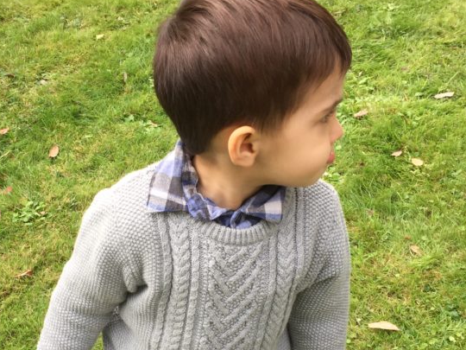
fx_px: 740
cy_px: 267
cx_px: 167
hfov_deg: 34.7
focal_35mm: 55
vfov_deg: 26.2
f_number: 2.2
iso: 32
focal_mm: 4.15
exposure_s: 1/377
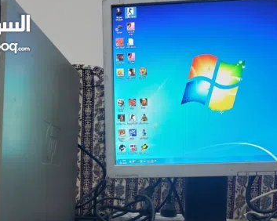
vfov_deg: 31.7
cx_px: 148
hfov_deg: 40.3
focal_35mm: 46
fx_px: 377
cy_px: 184
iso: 320
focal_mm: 4.3
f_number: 2.4
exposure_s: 1/20
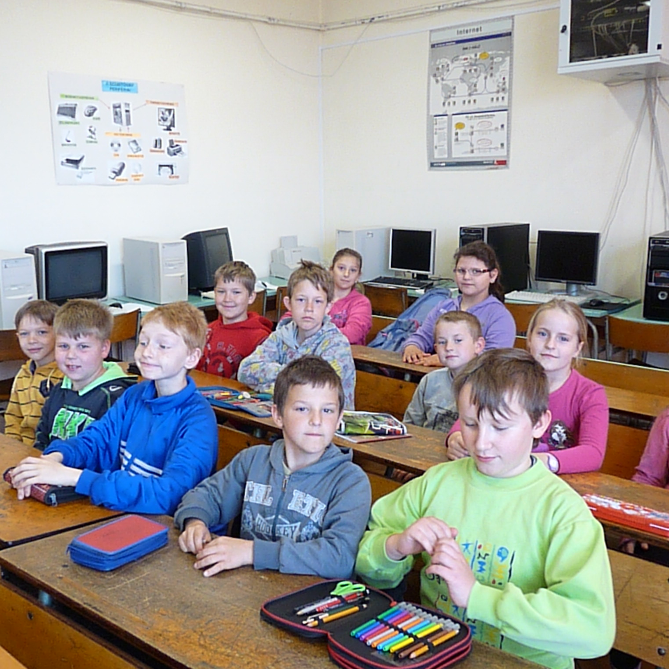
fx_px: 700
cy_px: 336
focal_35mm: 32
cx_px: 330
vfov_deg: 51.1
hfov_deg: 51.1
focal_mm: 4.8
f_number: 2.8
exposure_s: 1/100
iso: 800
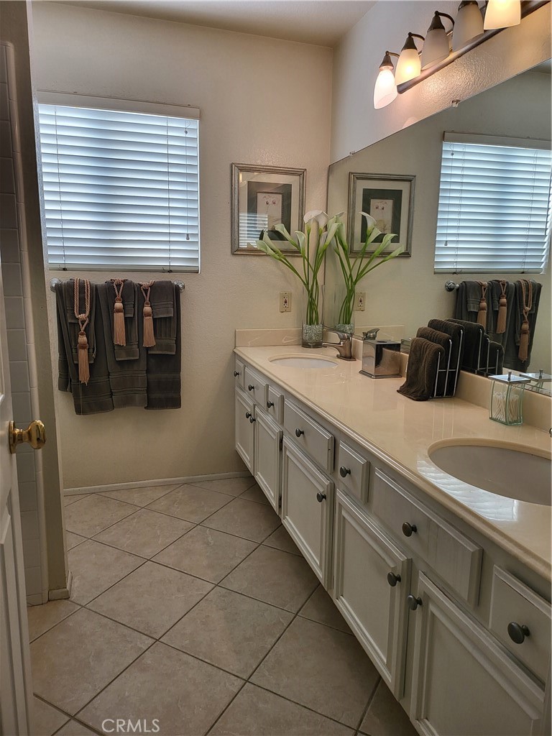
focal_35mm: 24
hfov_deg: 56.8
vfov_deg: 71.6
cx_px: 276
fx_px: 510
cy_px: 368
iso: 160
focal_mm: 5
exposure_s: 1/120
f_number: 1.8
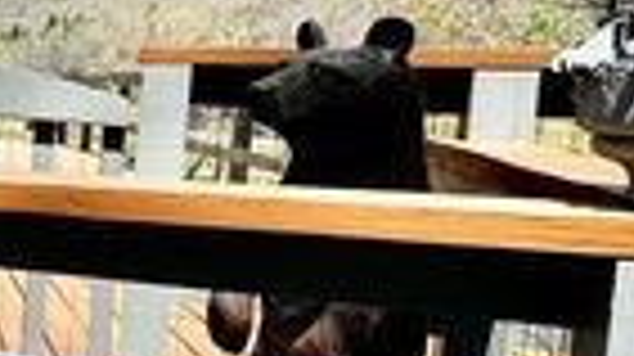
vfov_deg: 22.0
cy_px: 108
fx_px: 907
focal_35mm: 54
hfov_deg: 23.4
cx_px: -463
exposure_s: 1/921
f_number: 2.2
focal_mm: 2.22
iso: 50
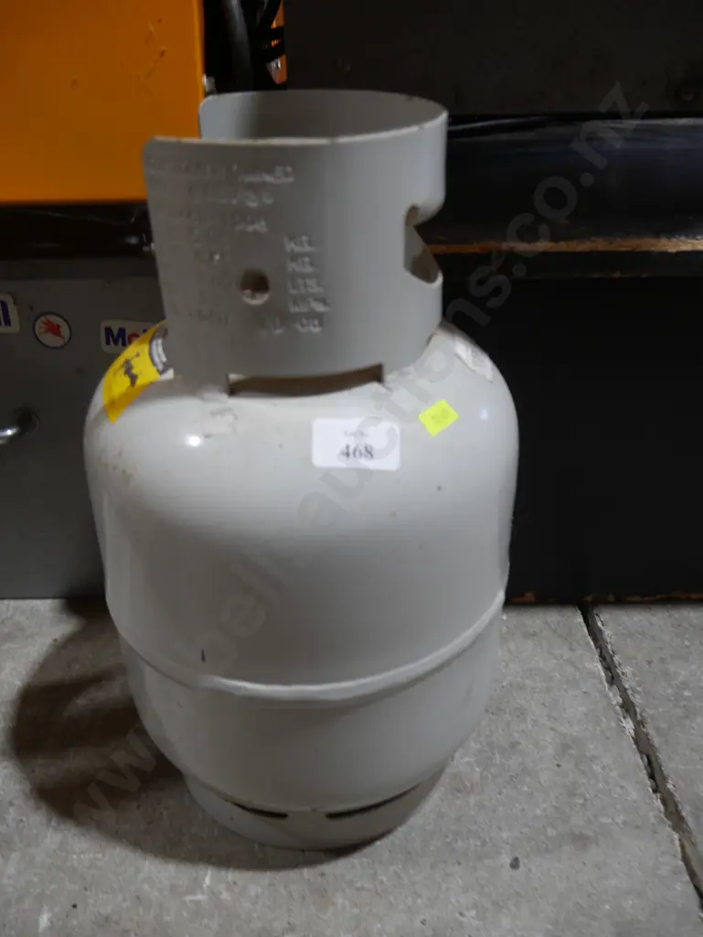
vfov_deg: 59.9
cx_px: 352
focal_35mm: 30
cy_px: 468
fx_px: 812
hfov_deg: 46.8
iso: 250
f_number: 3.6
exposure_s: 1/60
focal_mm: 15
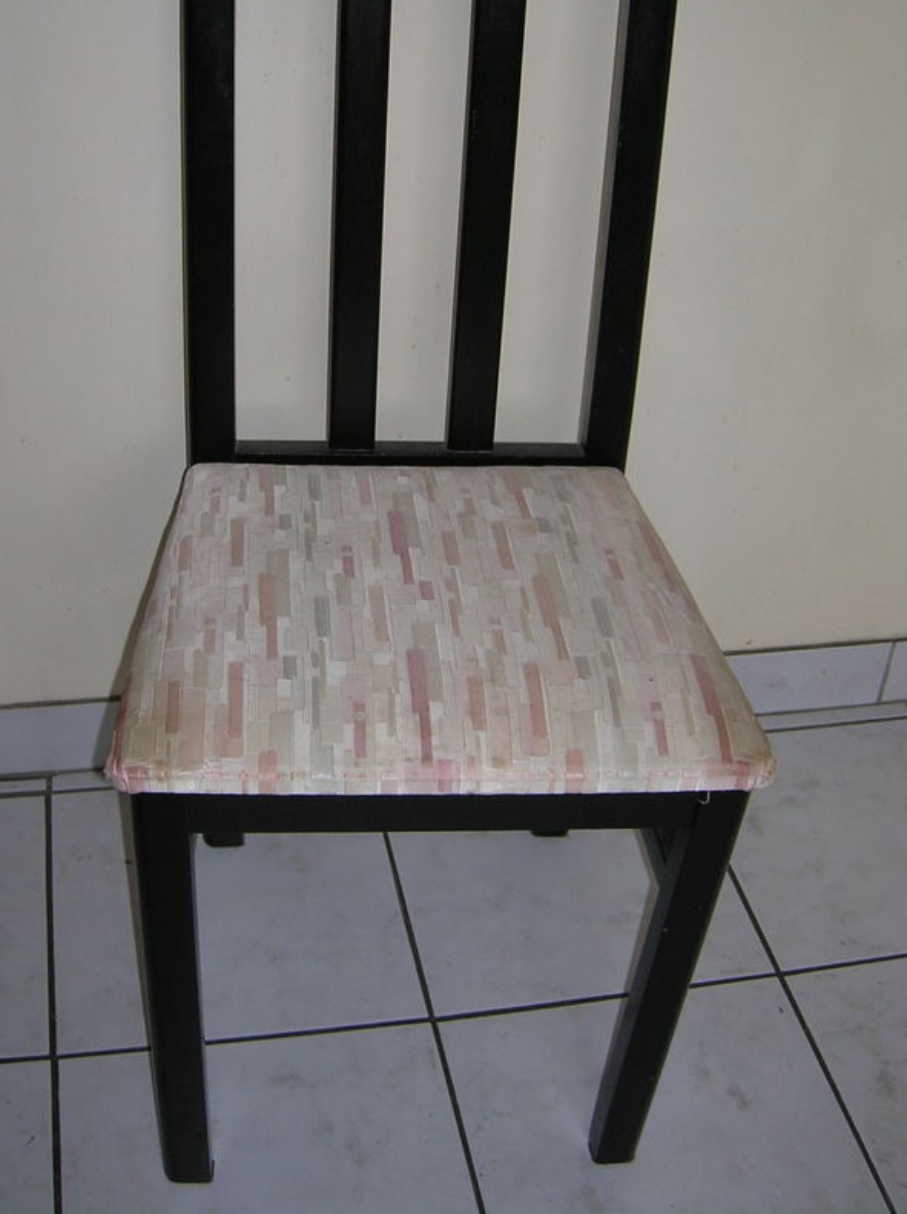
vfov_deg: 43.7
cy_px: 491
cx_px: 428
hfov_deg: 33.5
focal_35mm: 43
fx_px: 1506
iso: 50
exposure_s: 1/60.1
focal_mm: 5.7
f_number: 2.9
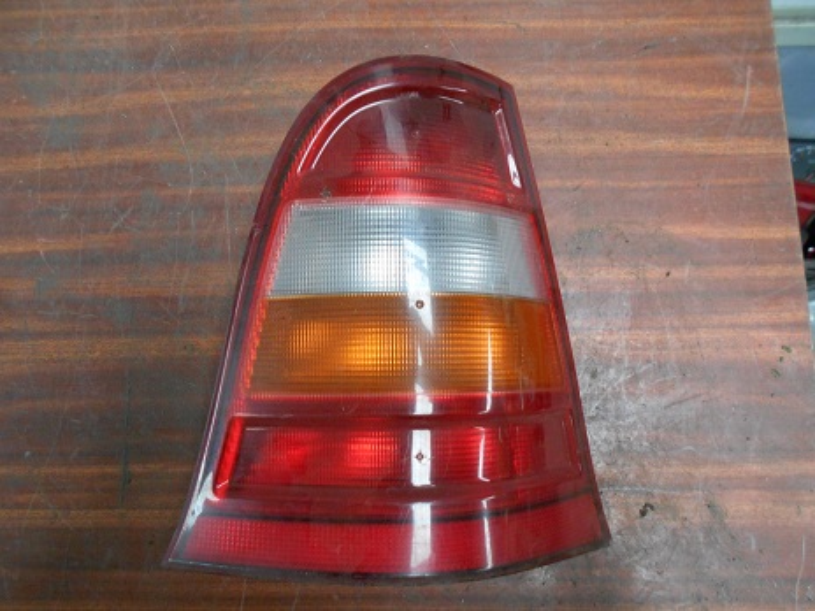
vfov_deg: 53.1
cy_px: 306
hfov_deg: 67.3
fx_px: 612
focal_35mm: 26
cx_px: 408
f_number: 3.2
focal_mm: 4.6
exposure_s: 1/30
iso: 360
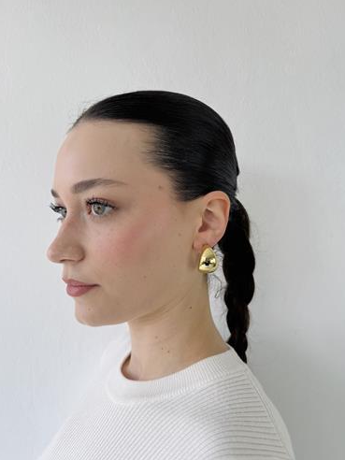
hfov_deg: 53.1
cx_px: 169
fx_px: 346
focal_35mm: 26
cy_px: 217
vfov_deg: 67.3
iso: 64
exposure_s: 1/269
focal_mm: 6.76
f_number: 1.78
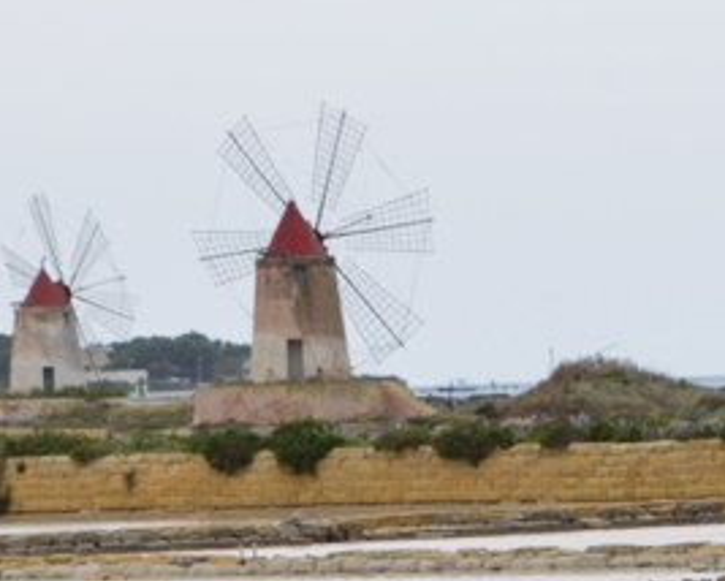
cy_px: 808
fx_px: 11059
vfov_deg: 3.0
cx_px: 844
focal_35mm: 515
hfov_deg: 3.7
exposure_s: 1/60
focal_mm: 122
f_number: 16
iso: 200
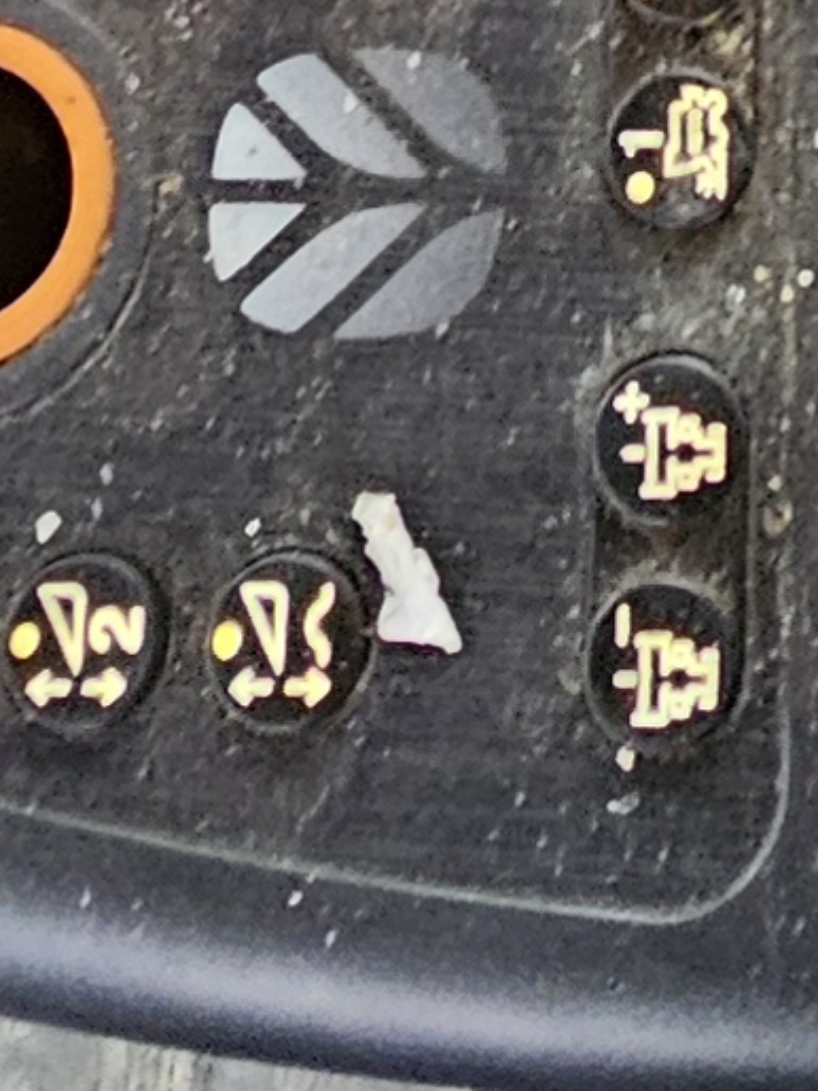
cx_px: 935
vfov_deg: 15.2
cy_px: -1180
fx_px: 3184
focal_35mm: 101
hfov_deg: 14.3
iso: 320
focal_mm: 2.2
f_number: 2.2
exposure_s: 1/37
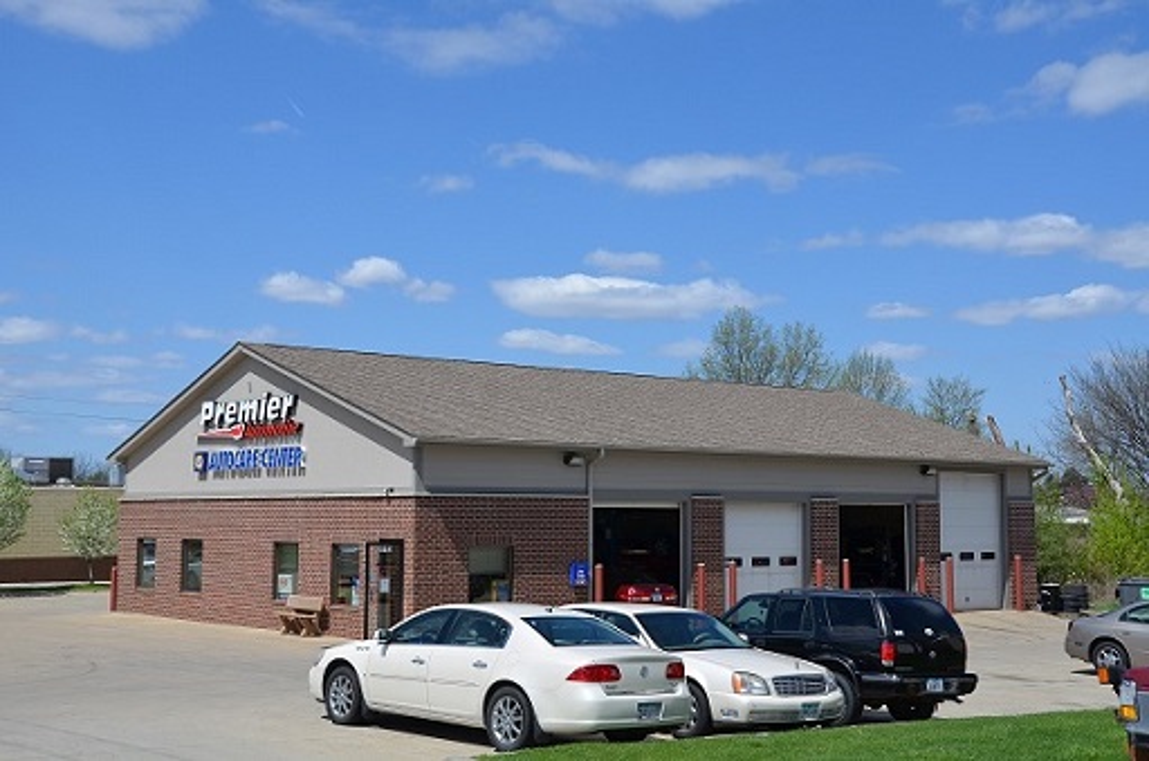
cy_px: 380
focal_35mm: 48
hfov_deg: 41.2
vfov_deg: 27.9
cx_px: 574
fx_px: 1529
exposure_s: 1/320
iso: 100
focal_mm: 32
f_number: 9
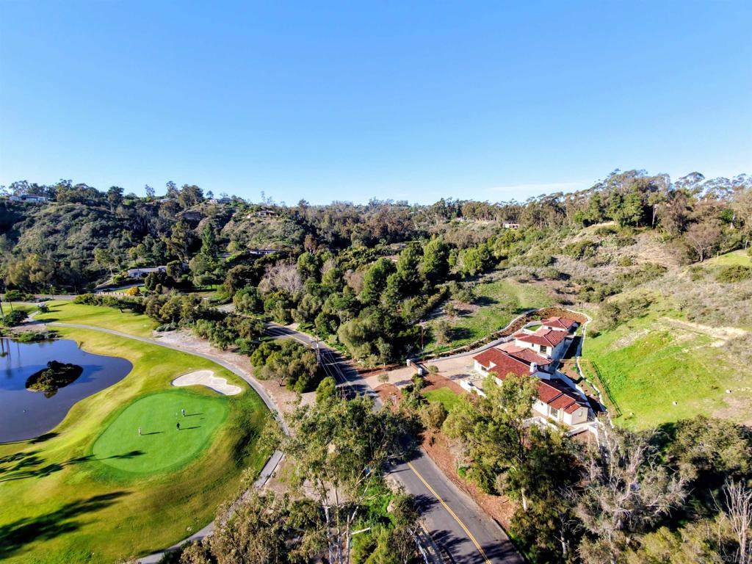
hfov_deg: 94.5
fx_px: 348
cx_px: 376
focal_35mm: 16
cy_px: 282
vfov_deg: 78.1
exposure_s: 1/500
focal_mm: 3.05
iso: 100
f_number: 2.2
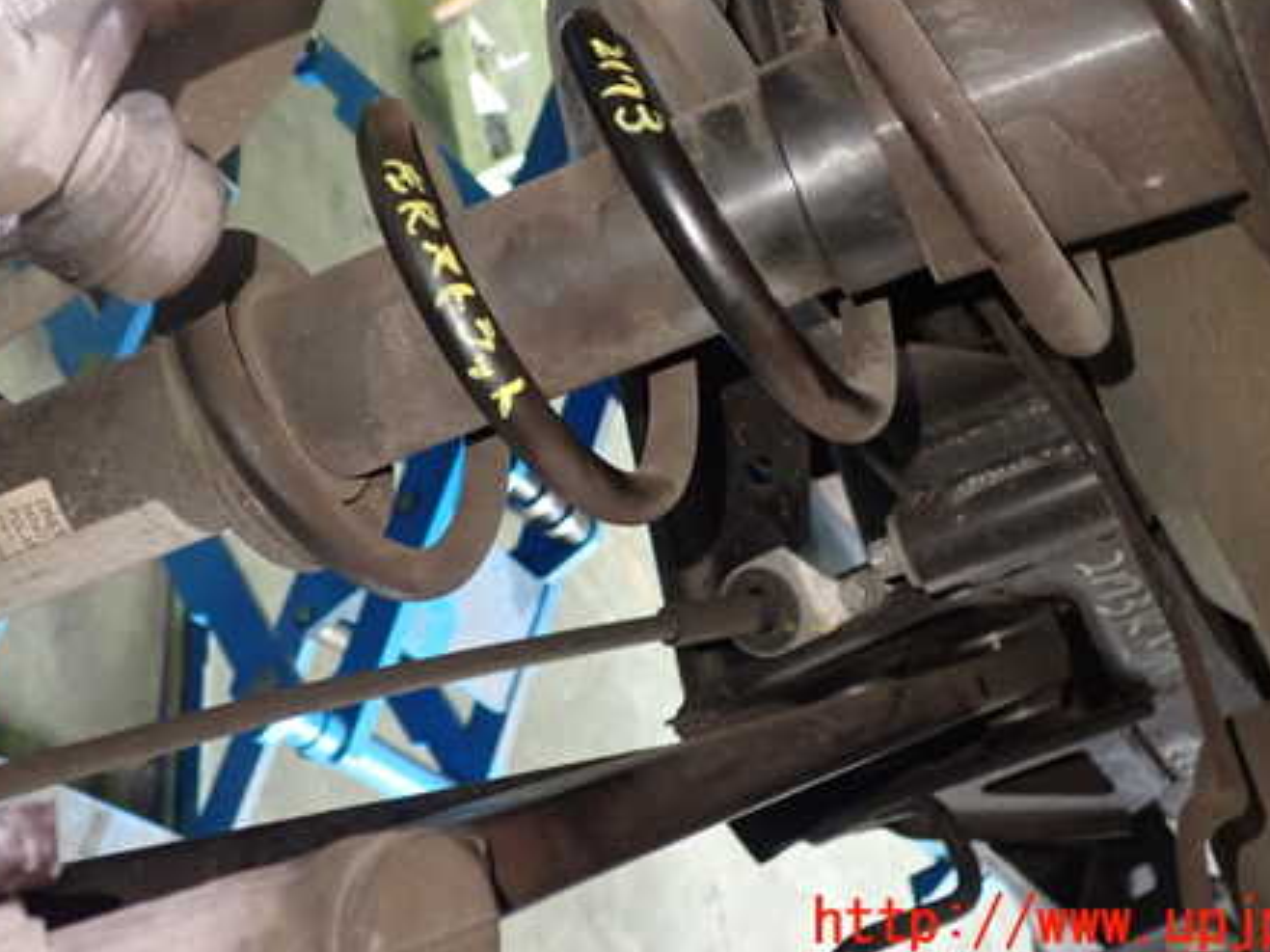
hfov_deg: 45.8
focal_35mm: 41
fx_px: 1504
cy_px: 310
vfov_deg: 34.8
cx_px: 599
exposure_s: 1/15
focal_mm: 5.4
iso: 800
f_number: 2.3
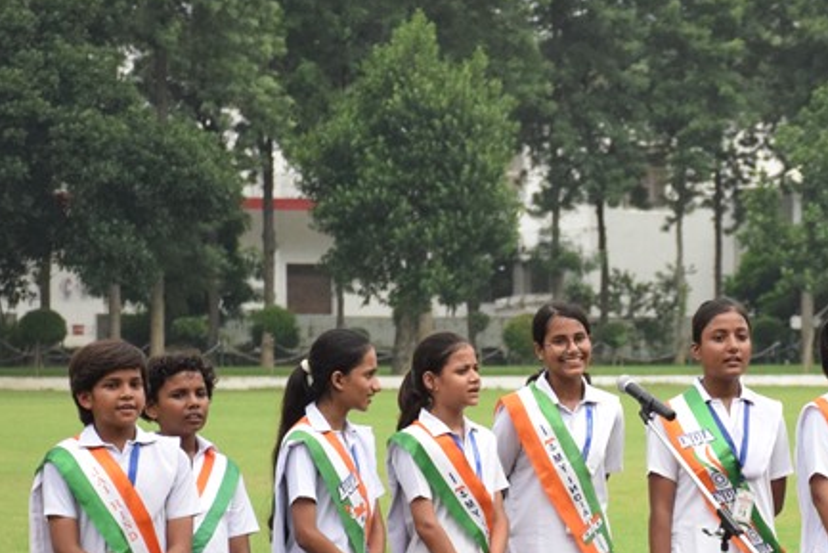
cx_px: 870
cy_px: 508
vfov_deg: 6.2
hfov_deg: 9.3
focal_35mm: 220
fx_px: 5061
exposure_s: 1/4000
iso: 2000
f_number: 5.6
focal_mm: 62
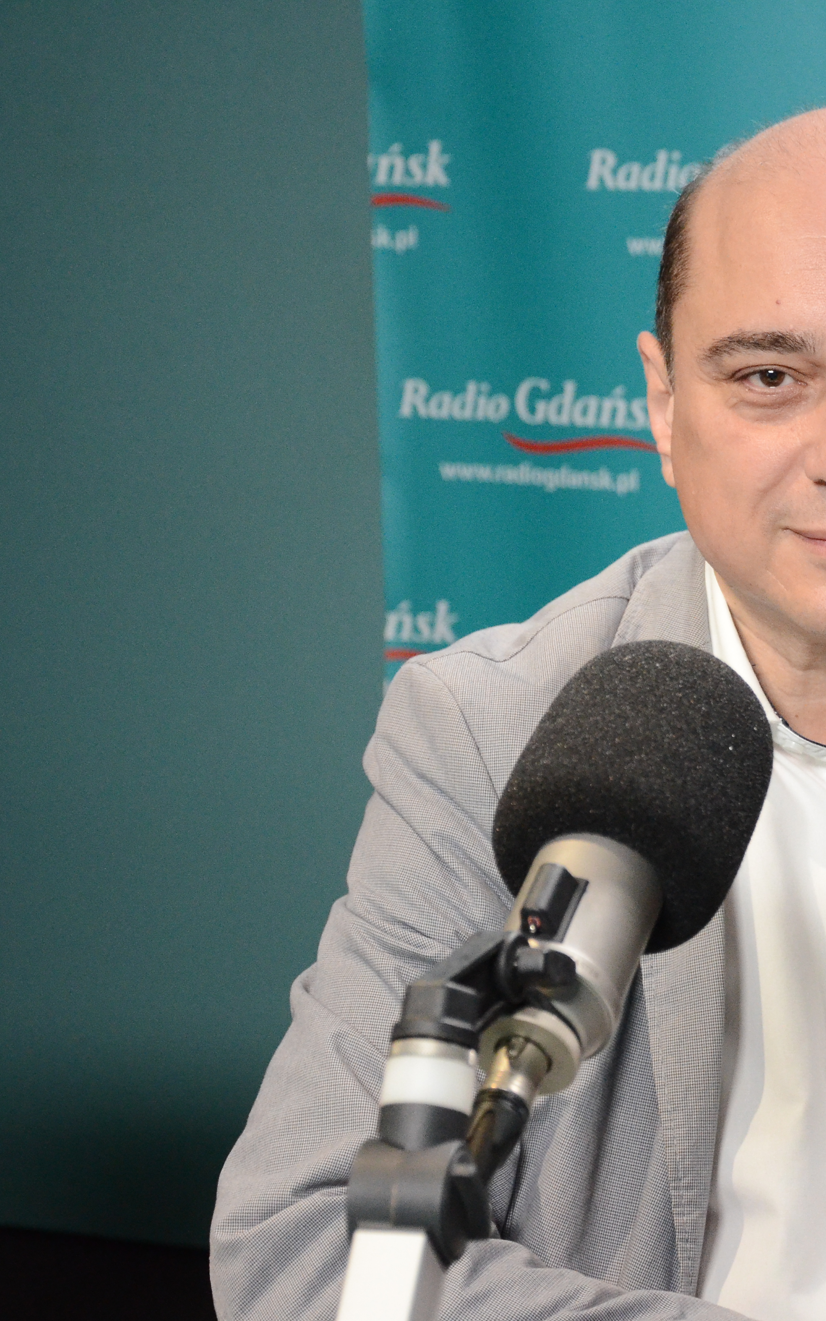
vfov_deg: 20.1
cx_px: 801
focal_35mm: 104
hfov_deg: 12.5
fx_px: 3738
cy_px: 661
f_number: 4.8
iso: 3200
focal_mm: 45
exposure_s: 1/100
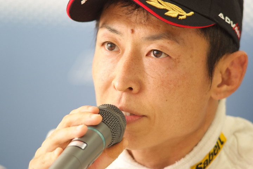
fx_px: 1897
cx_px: 126
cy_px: 84
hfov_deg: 7.6
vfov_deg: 5.1
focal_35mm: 270
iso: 800
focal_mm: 180
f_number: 2.8
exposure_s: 1/125
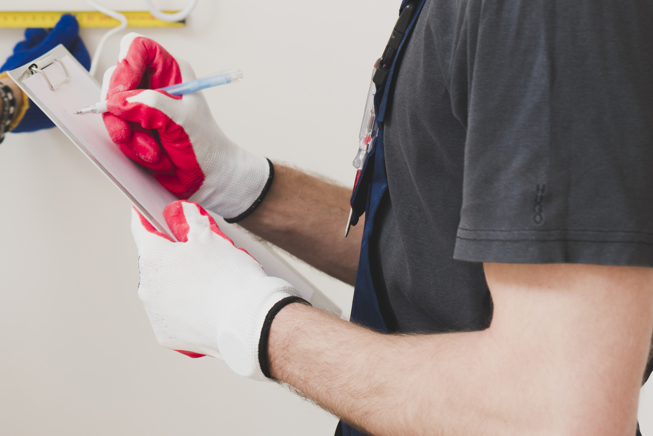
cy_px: 21
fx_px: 1923
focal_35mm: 106
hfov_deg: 18.8
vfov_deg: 12.8
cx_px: 23
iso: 100
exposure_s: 1/160
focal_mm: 50
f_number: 5
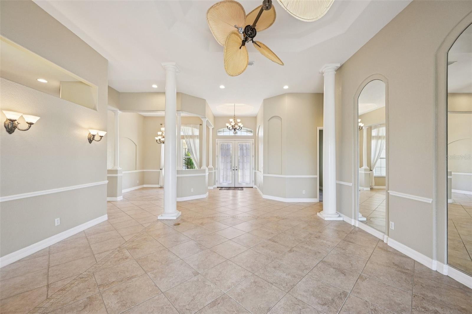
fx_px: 184
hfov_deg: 104.3
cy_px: 157
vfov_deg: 81.2
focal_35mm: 14
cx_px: 236
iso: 400
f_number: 8
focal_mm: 14
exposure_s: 1/50
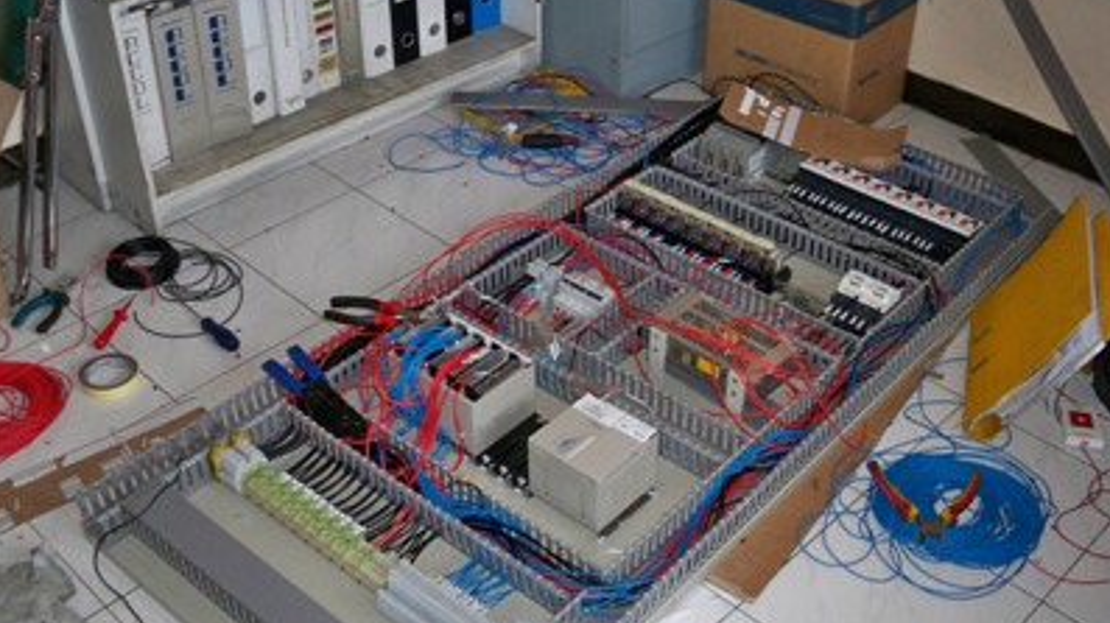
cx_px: 598
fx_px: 1265
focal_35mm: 43
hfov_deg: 47.3
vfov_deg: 27.7
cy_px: 341
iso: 200
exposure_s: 1/60
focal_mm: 6.3
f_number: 3.1
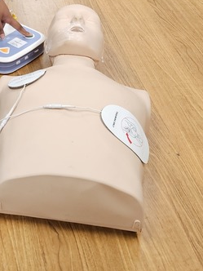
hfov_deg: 20.2
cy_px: 28
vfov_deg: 26.5
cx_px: 13
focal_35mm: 71
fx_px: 555
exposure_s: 1/120
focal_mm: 5.4
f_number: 1.8
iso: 250
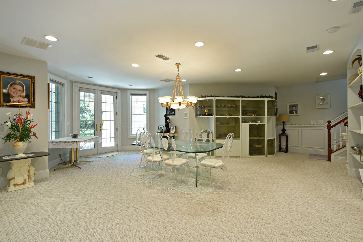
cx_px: 182
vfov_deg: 72.1
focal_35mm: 16
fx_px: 166
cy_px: 121
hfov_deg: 95.0
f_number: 9.5
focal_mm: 11
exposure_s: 1/3
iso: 200
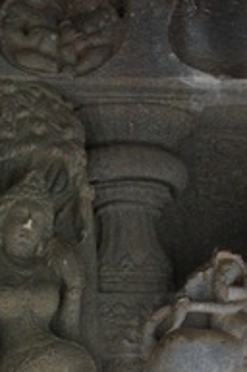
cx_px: 73
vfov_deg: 12.0
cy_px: 418
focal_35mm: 168
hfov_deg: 8.1
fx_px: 1738
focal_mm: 45
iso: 400
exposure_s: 1/60
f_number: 4.5
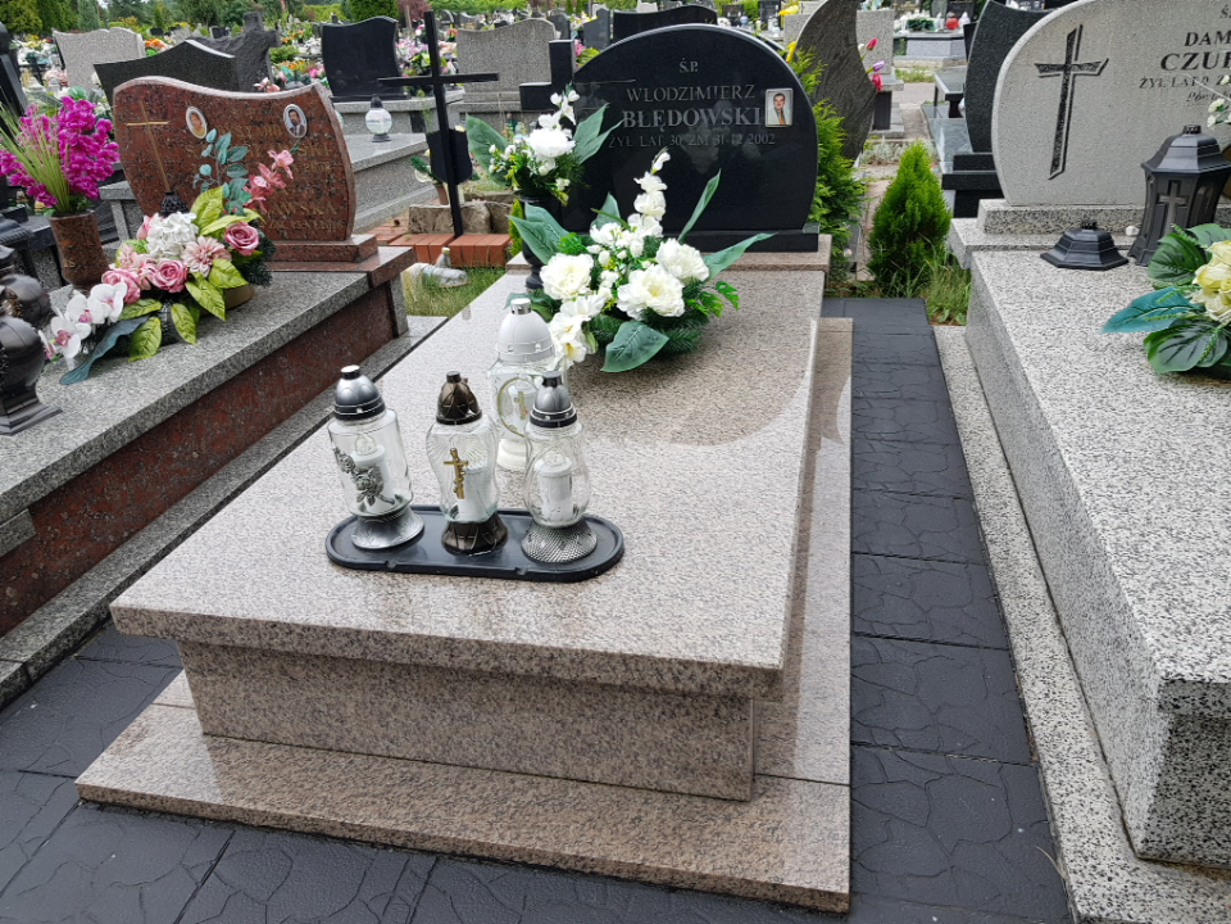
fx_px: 925
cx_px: 616
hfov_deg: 67.3
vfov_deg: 53.1
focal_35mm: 26
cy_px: 462
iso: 40
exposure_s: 1/311
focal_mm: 4.2
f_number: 1.7
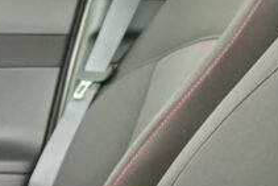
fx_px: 896
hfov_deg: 15.8
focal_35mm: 116
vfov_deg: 9.8
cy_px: 501
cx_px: -167
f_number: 1.8
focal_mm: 5.54
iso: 640
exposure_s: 1/24
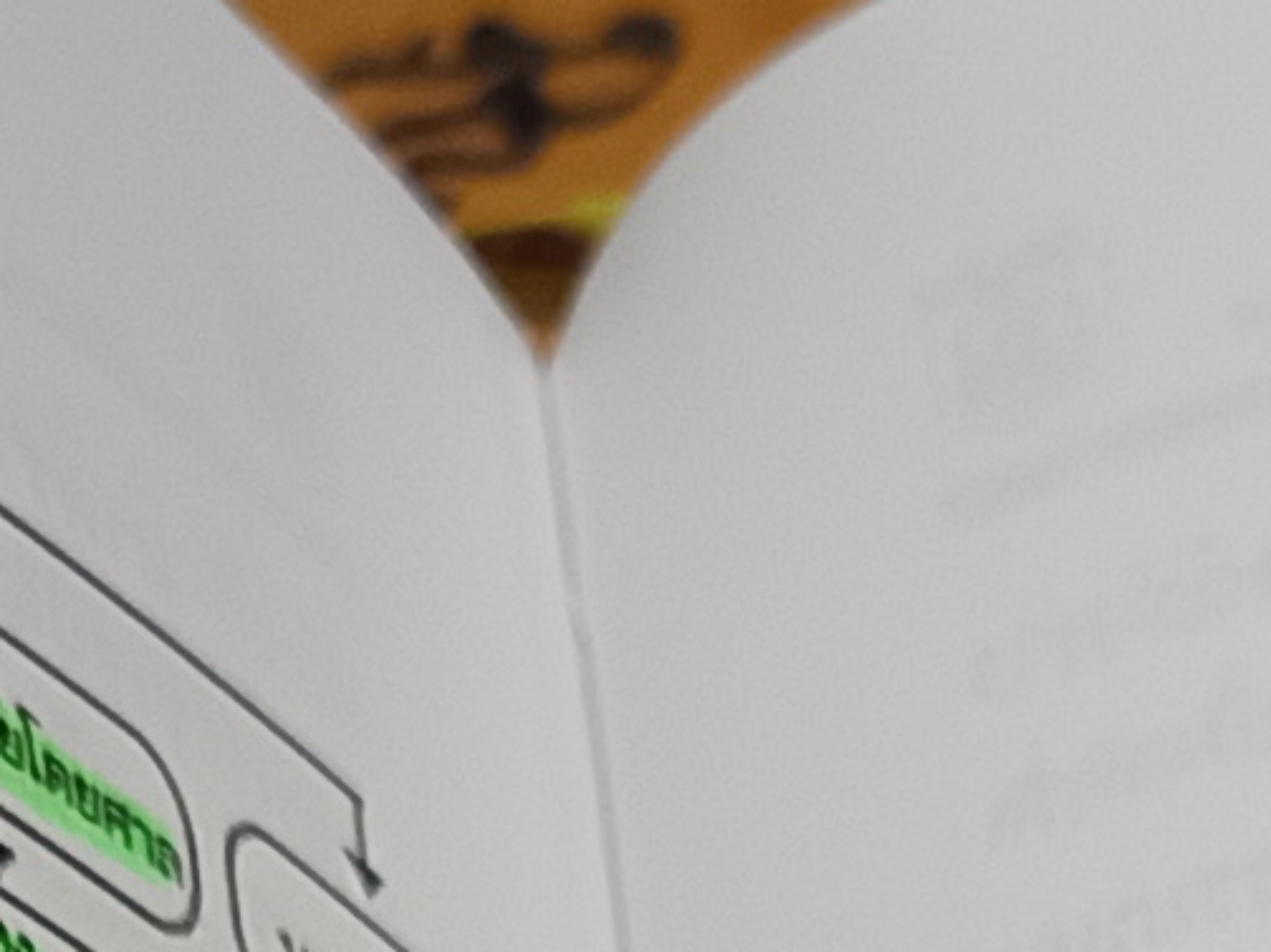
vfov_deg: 7.0
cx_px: 718
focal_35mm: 191
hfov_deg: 10.4
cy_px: 2798
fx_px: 7011
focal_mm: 5.31
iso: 890
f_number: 1.7
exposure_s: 1/50
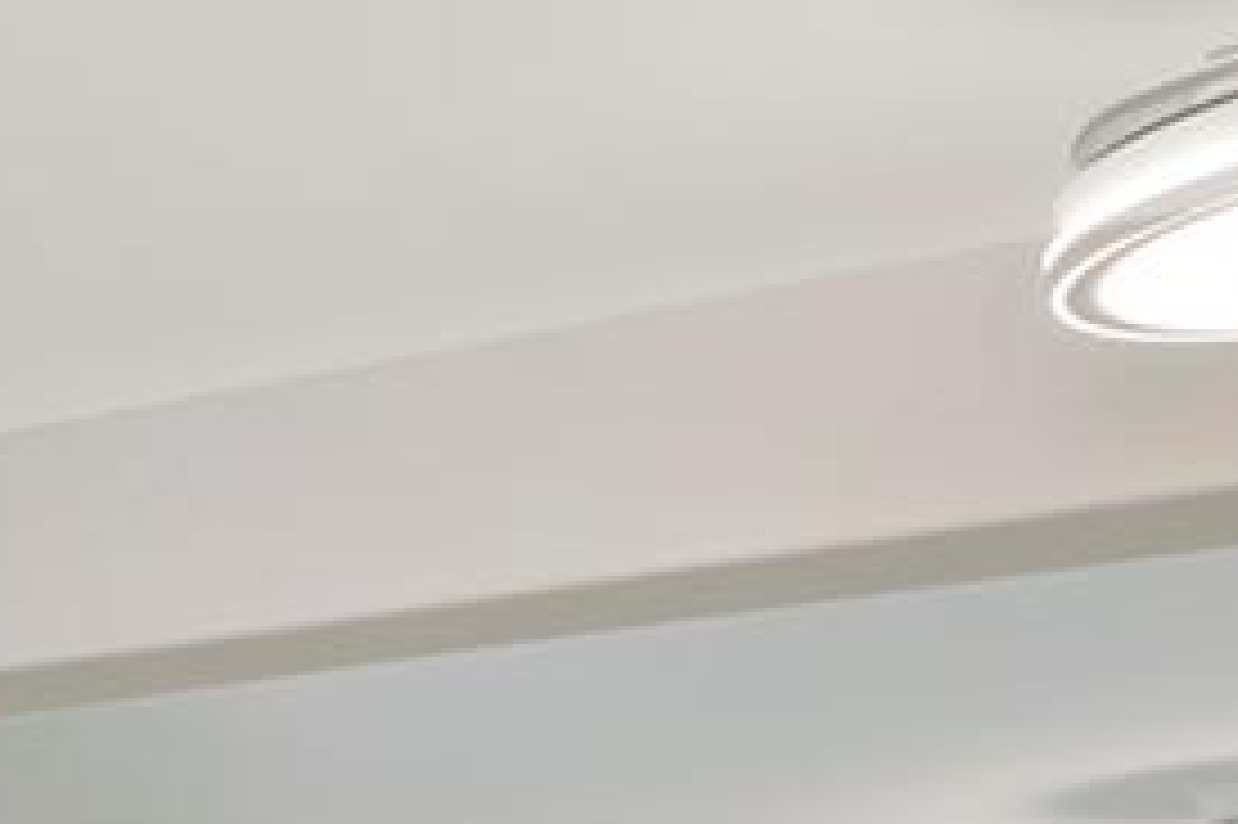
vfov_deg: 12.3
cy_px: 1743
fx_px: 3296
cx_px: -2152
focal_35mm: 96
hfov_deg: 12.7
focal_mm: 11
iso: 640
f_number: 10
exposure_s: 1/60
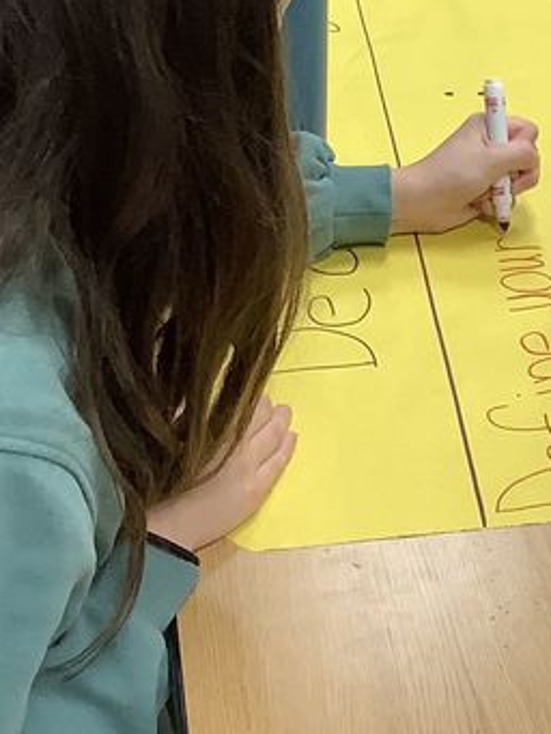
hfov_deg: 15.5
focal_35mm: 93
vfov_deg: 20.0
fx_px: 1973
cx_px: 616
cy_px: -110
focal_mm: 3.3
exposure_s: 1/60
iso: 125
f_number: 2.4
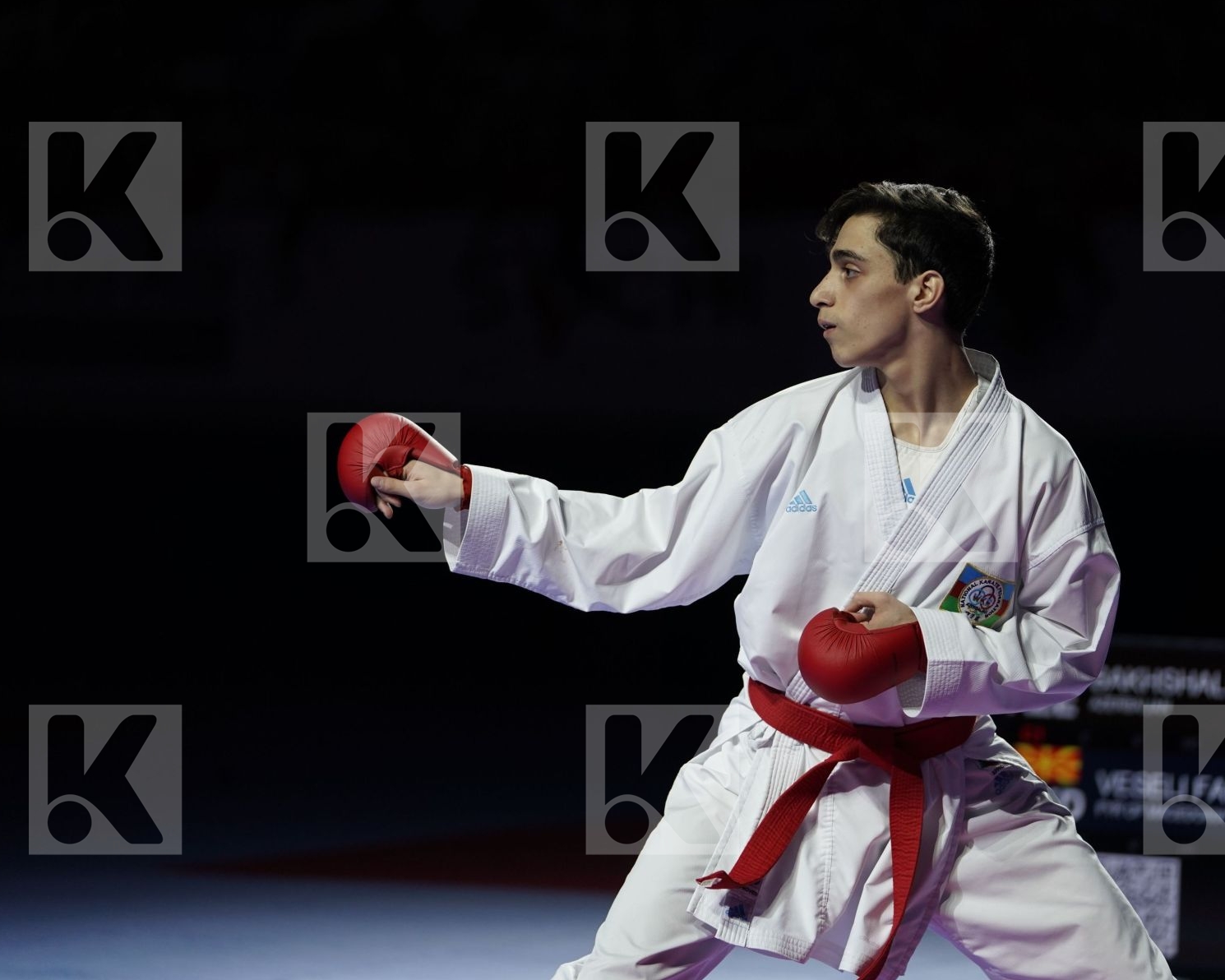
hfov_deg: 12.0
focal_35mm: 161
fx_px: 5837
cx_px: 663
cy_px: 488
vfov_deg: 9.6
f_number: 2.8
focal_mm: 142
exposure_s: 1/1000
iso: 1000
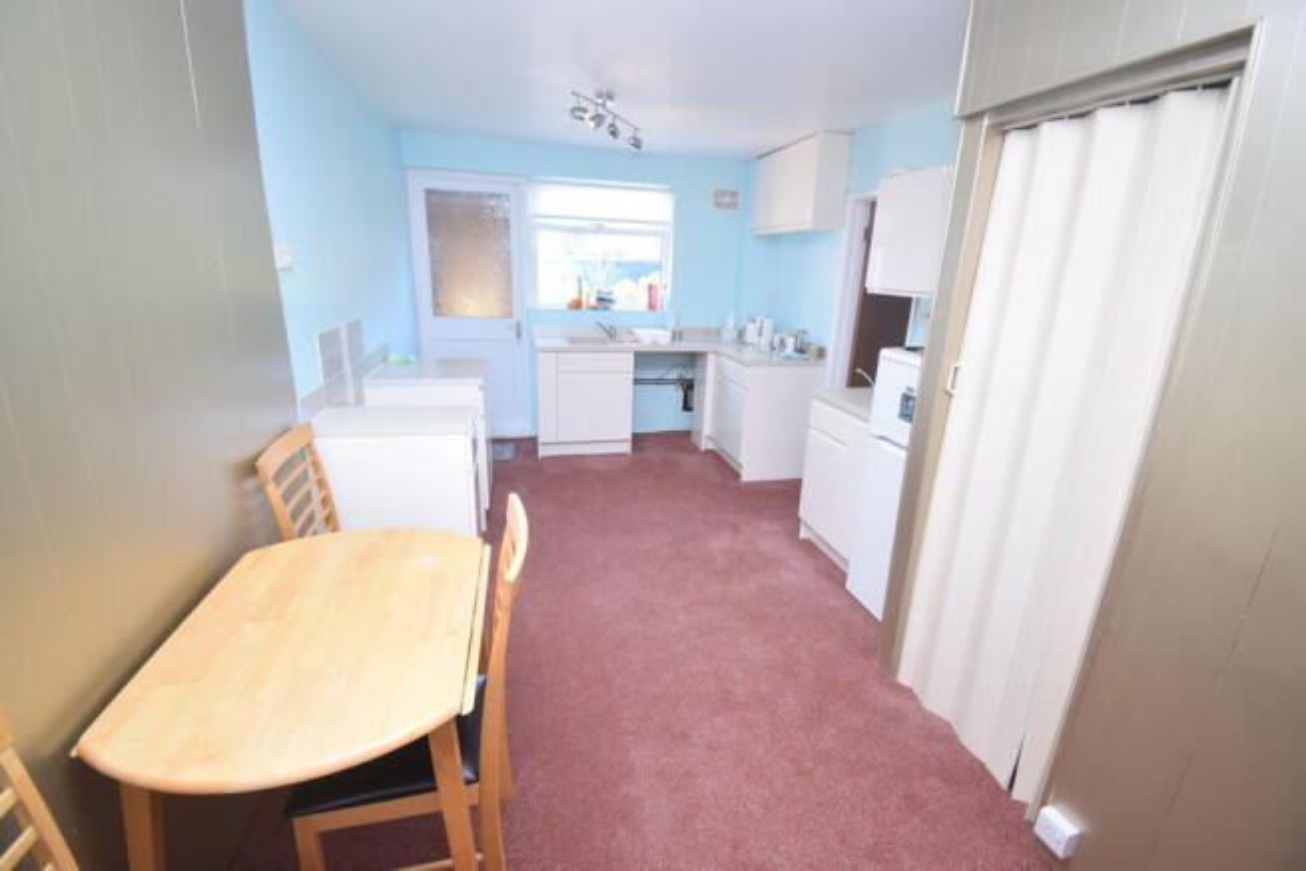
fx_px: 544
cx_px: 653
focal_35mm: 15
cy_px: 436
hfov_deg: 100.4
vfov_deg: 77.4
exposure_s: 1/60
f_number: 4.5
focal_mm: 10
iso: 720
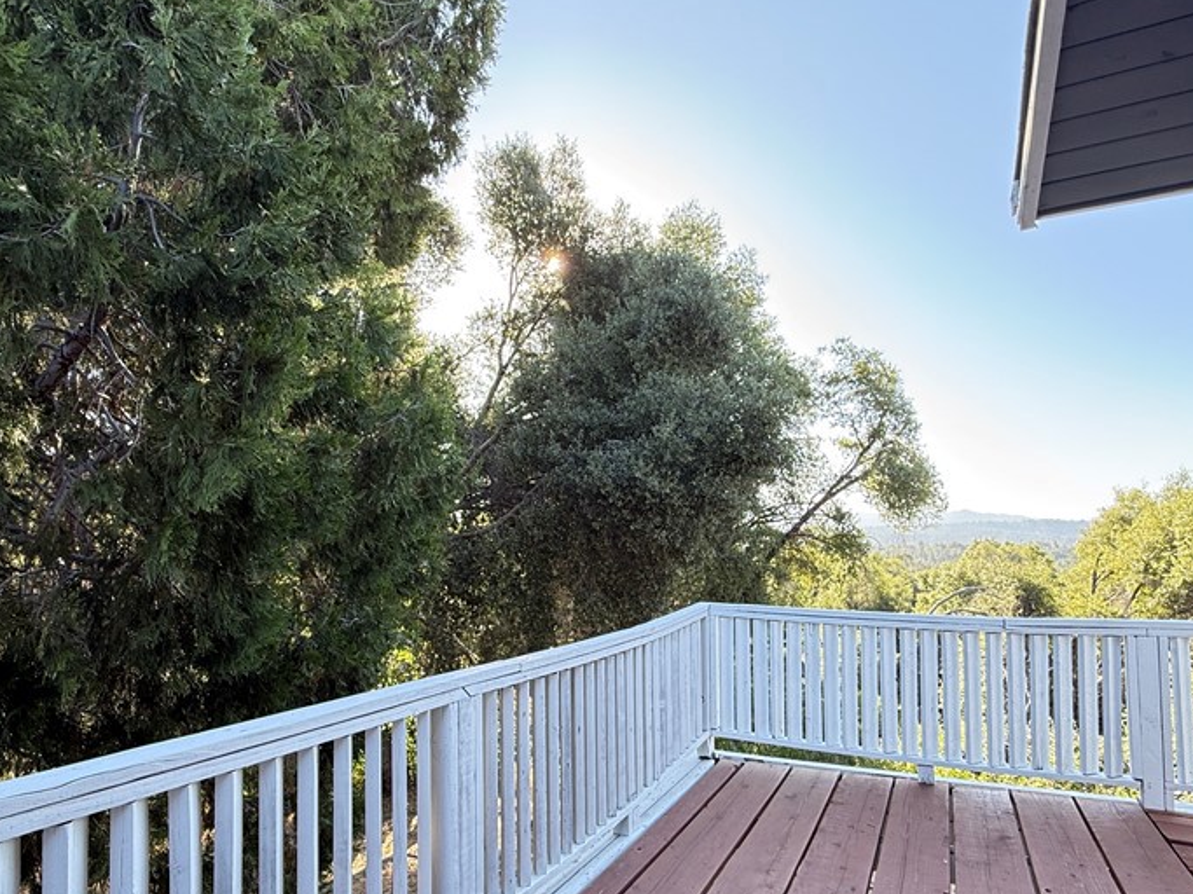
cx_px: 601
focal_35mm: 21
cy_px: 512
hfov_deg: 79.0
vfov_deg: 63.1
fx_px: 724
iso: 50
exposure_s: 1/116
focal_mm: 2.22
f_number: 2.2
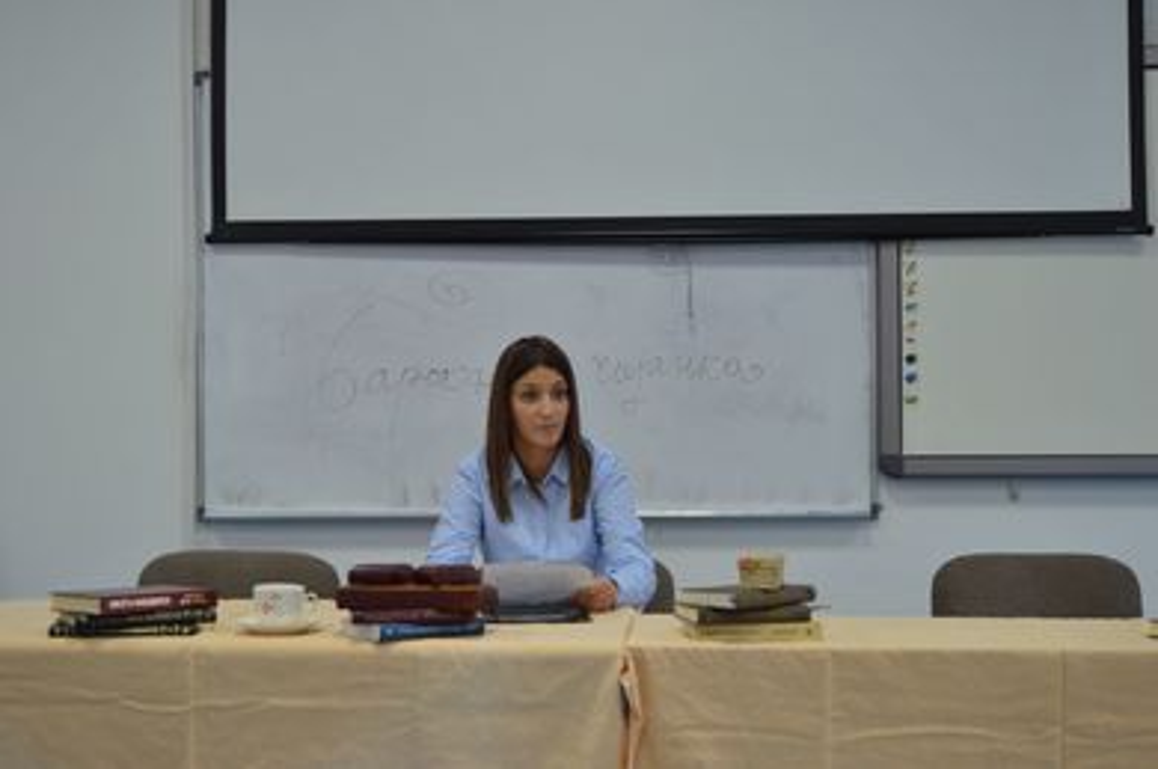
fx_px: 1831
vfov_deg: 23.7
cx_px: 579
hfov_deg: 35.1
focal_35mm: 57
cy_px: 384
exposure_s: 1/40
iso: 400
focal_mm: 38
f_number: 5
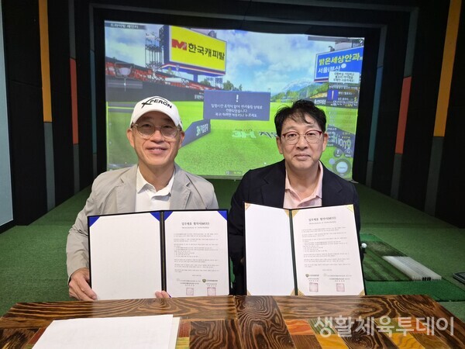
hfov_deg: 73.9
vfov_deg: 58.9
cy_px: 174
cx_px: 232
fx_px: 309
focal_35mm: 23
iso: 800
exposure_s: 1/120
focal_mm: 5.4
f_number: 1.8
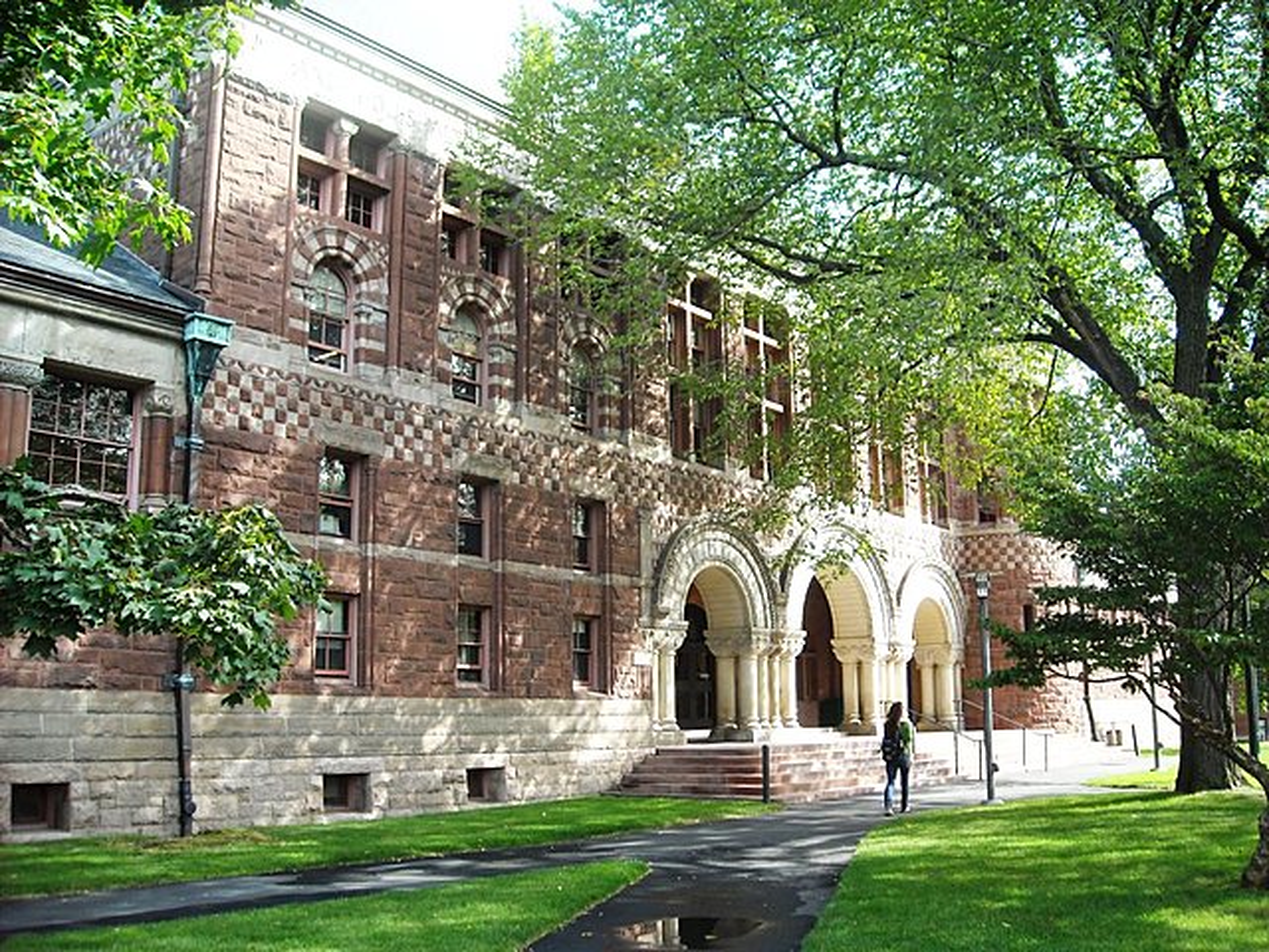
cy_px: 476
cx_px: 634
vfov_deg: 40.7
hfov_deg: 52.6
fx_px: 1283
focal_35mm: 35
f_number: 2.8
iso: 64
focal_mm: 5.7
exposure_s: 1/141
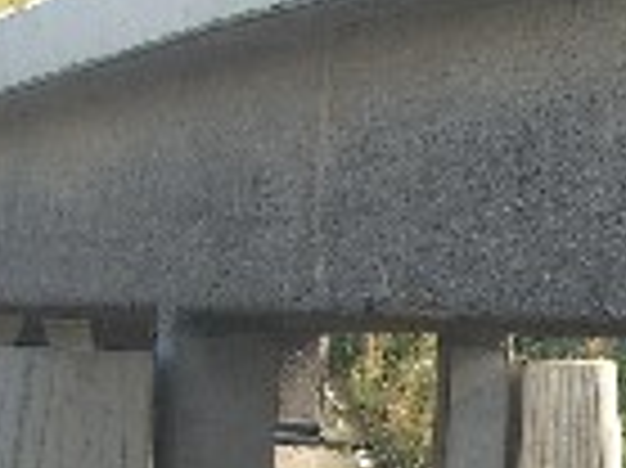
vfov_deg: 6.2
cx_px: 673
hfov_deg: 8.2
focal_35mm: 239
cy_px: 529
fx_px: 4318
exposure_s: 1/160
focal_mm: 11.8
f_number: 5
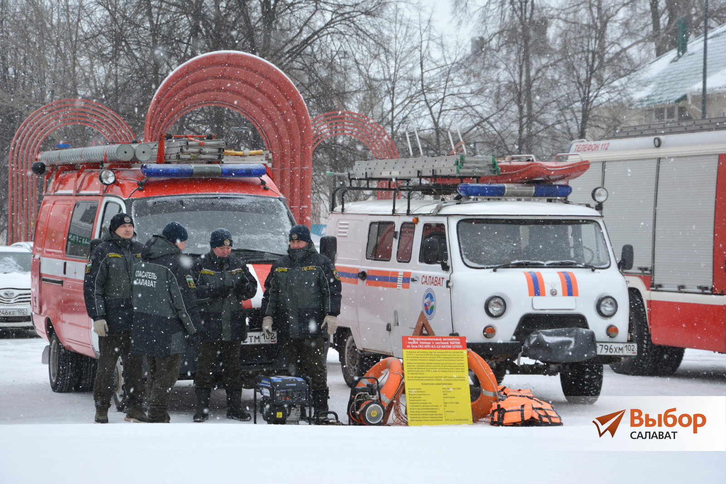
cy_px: 242
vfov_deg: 13.0
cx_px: 363
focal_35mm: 105
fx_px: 2117
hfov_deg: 19.5
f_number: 7.1
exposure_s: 1/200
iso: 200
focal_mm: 70
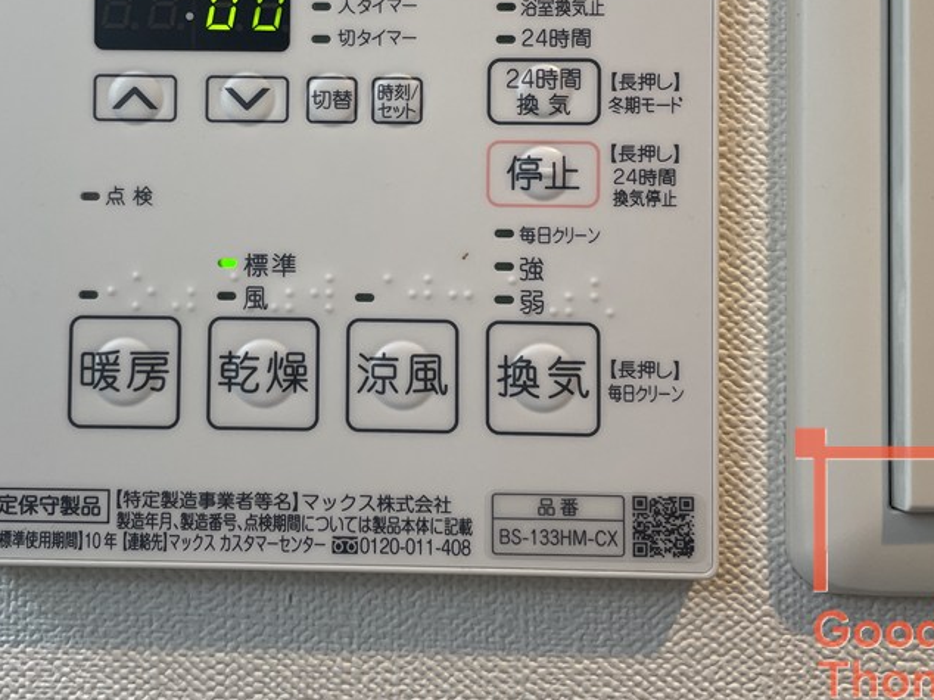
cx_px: 327
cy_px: 190
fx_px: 1133
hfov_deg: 44.3
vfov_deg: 33.7
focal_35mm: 42
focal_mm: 4.2
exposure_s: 1/120
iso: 50
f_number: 1.6
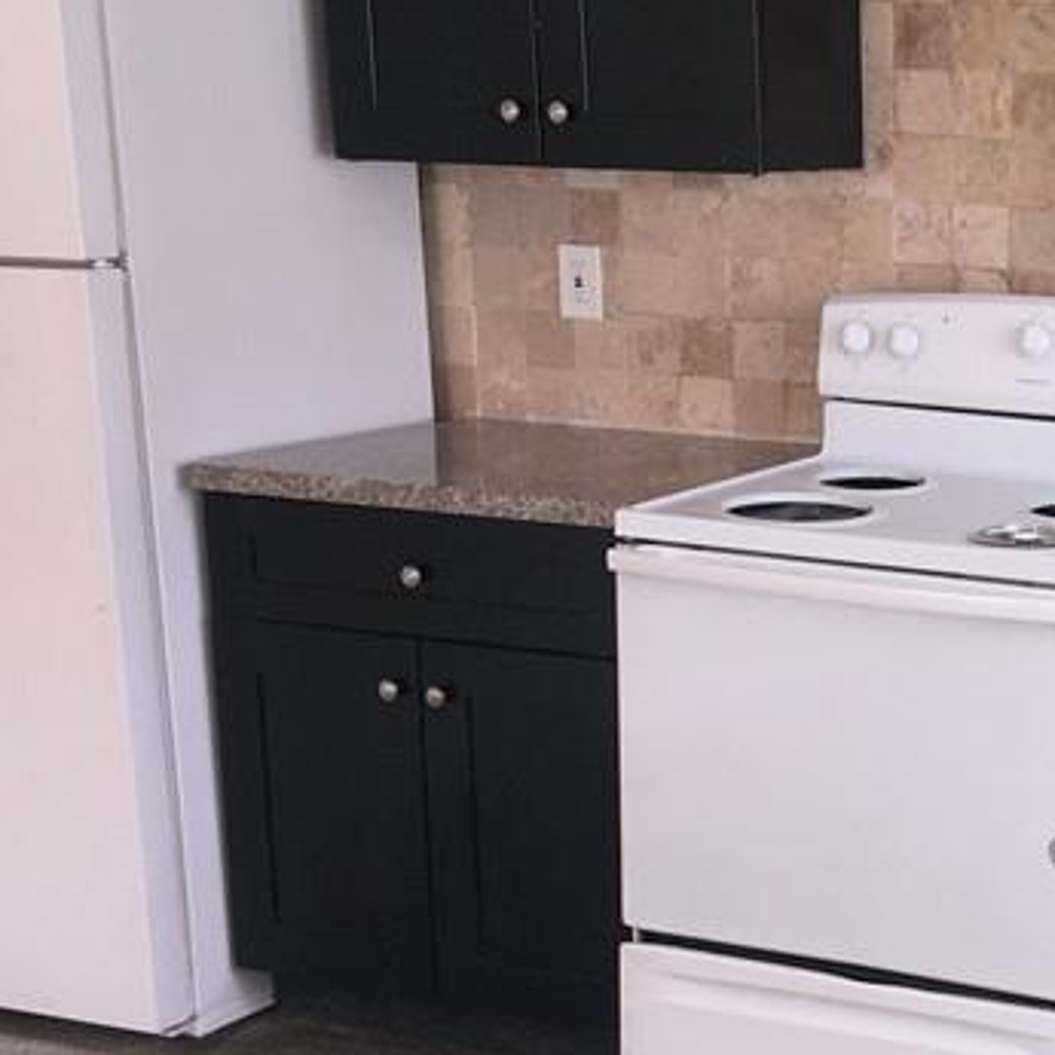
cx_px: 1211
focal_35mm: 76
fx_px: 2621
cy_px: 673
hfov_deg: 21.4
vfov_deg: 22.7
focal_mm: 4.15
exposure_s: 1/60
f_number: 2.2
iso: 25
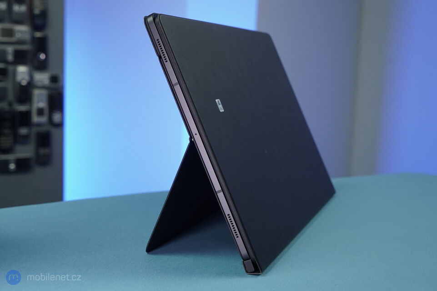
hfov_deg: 46.4
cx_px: 218
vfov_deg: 31.9
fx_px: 510
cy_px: 146
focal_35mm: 42
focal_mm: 42
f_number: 7.1
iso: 1600
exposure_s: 1/160
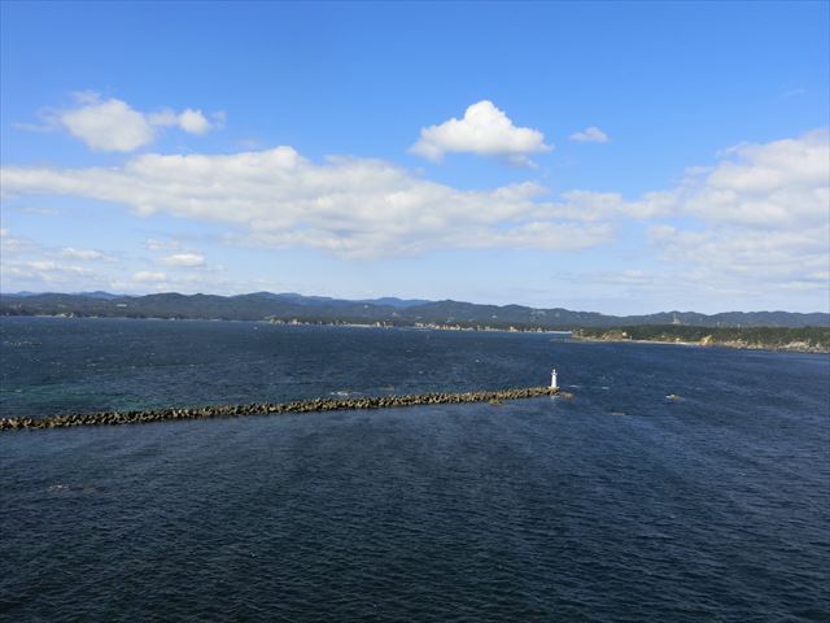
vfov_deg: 48.2
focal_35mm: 29
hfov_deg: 61.7
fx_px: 695
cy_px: 312
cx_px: 415
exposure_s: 1/800
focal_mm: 5.2
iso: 80
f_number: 3.7
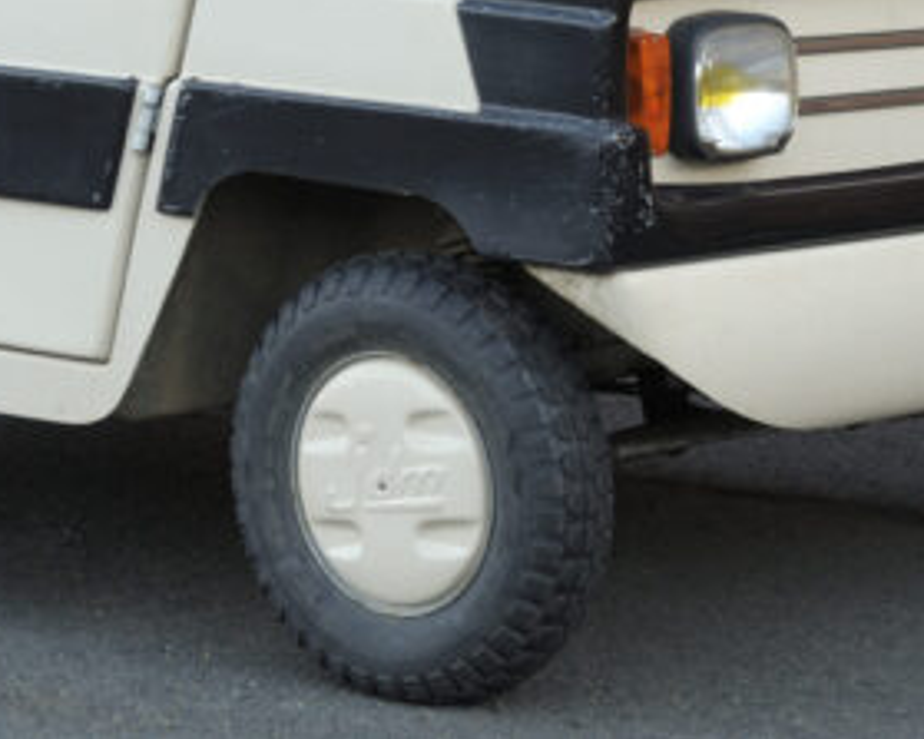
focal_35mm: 133
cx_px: 233
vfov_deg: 11.4
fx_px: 3636
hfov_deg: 14.4
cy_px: -98
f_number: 6.3
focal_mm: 52
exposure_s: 1/100
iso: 320
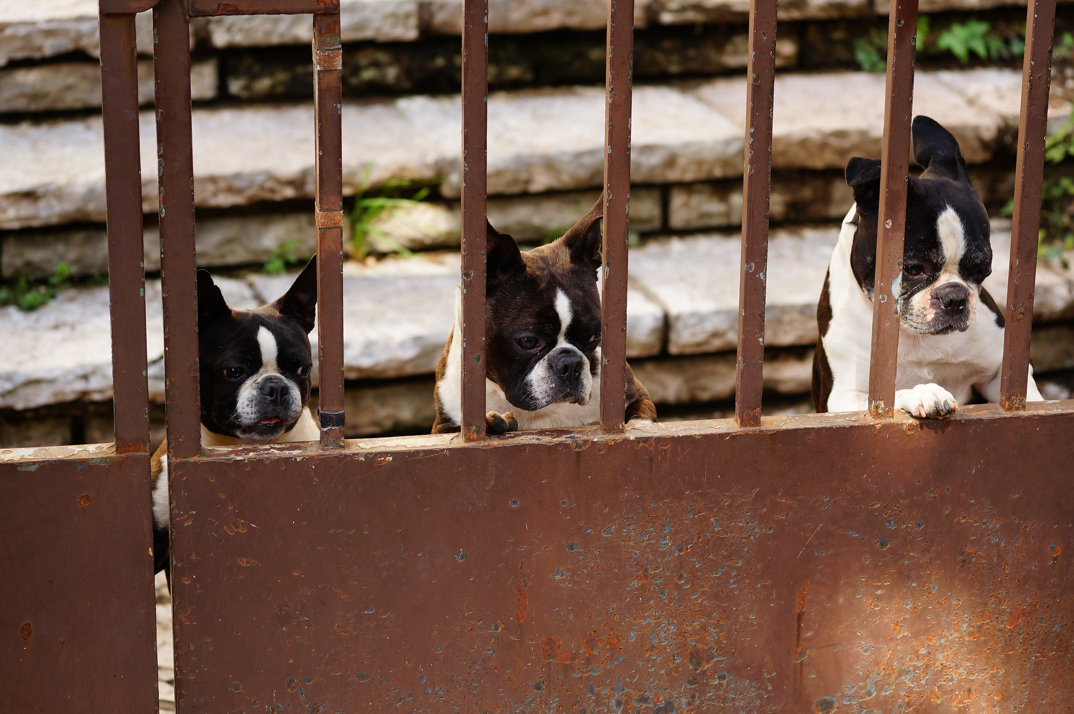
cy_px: 357
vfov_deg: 15.2
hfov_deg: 22.6
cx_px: 537
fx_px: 2682
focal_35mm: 90
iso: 100
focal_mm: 60
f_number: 3.2
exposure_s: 1/160
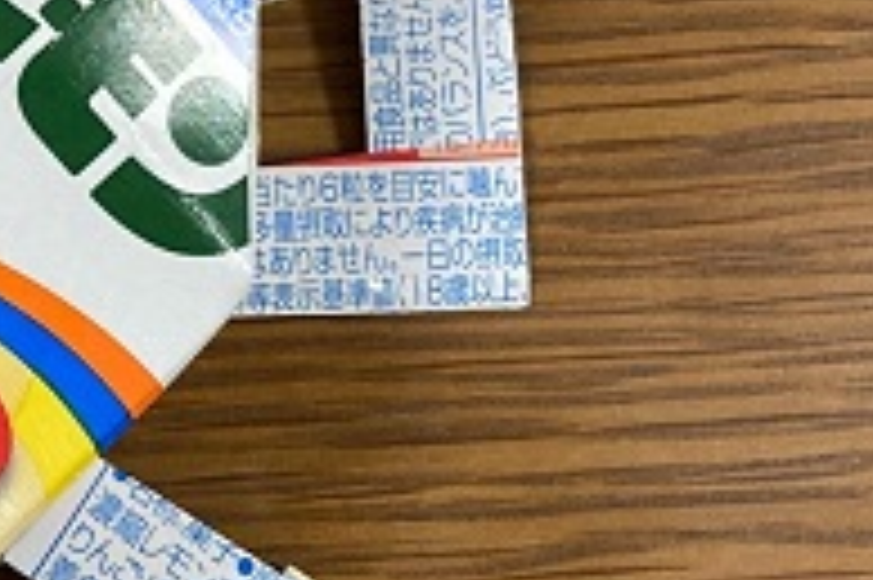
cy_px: 61
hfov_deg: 16.7
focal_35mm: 117
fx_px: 2835
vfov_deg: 11.6
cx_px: -207
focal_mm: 3.99
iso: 160
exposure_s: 1/60
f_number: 1.8
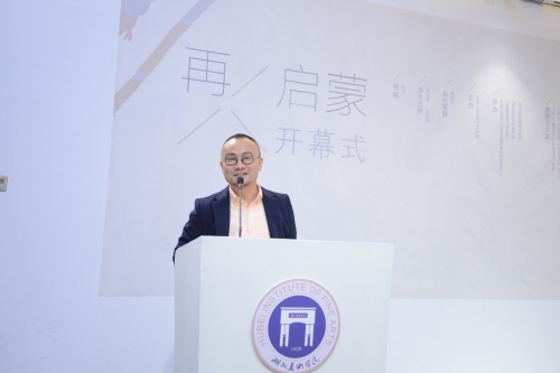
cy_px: 186
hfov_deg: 54.5
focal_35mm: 35
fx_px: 544
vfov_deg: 37.8
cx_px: 280
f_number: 4
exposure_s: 1/60
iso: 800
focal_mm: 35
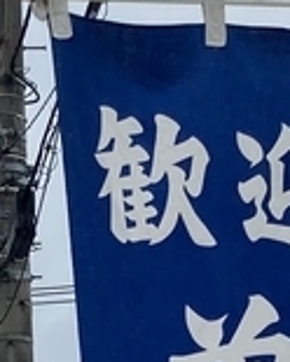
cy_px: 782
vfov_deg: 8.6
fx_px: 2264
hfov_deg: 7.3
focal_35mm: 211
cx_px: 229
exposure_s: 1/546
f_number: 1.8
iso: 20
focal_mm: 3.99
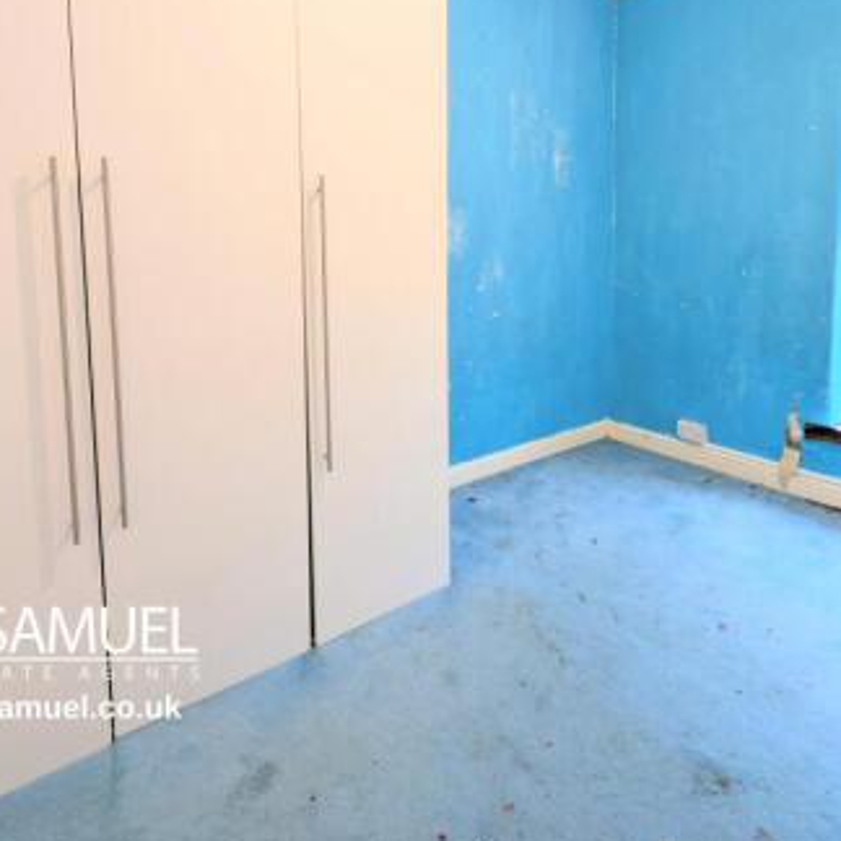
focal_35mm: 19
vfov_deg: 76.0
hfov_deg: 77.3
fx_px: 522
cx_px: 478
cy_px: 302
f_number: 1.95
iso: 63
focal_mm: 2.23
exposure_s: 1/15
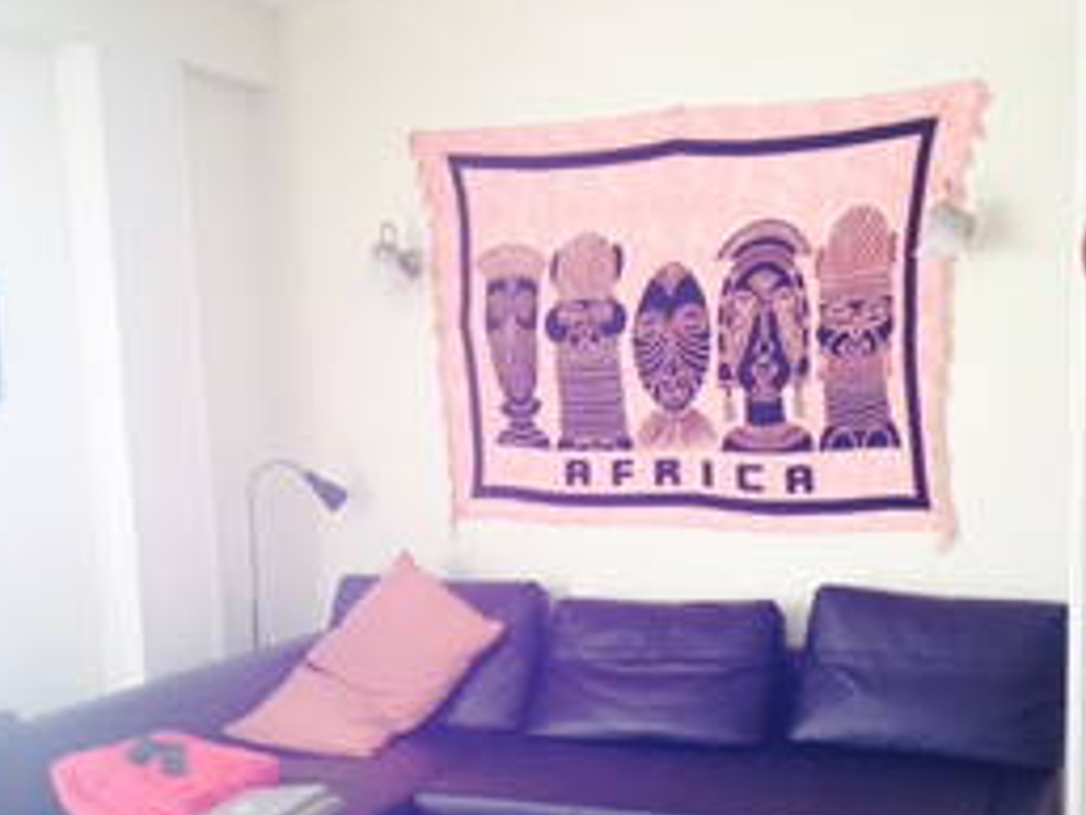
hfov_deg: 38.8
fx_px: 1538
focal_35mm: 49
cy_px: 562
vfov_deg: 29.4
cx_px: 634
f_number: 2.4
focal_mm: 4.28
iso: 50
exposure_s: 1/24
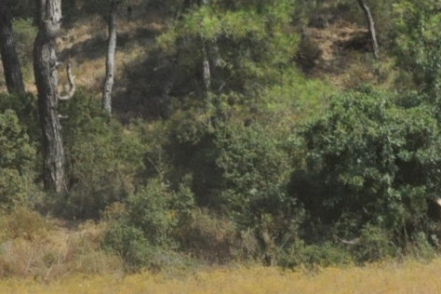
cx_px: 954
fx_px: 4152
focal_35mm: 339
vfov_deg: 4.0
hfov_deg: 5.9
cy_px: 293
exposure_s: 1/2500
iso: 1600
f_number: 11
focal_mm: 50
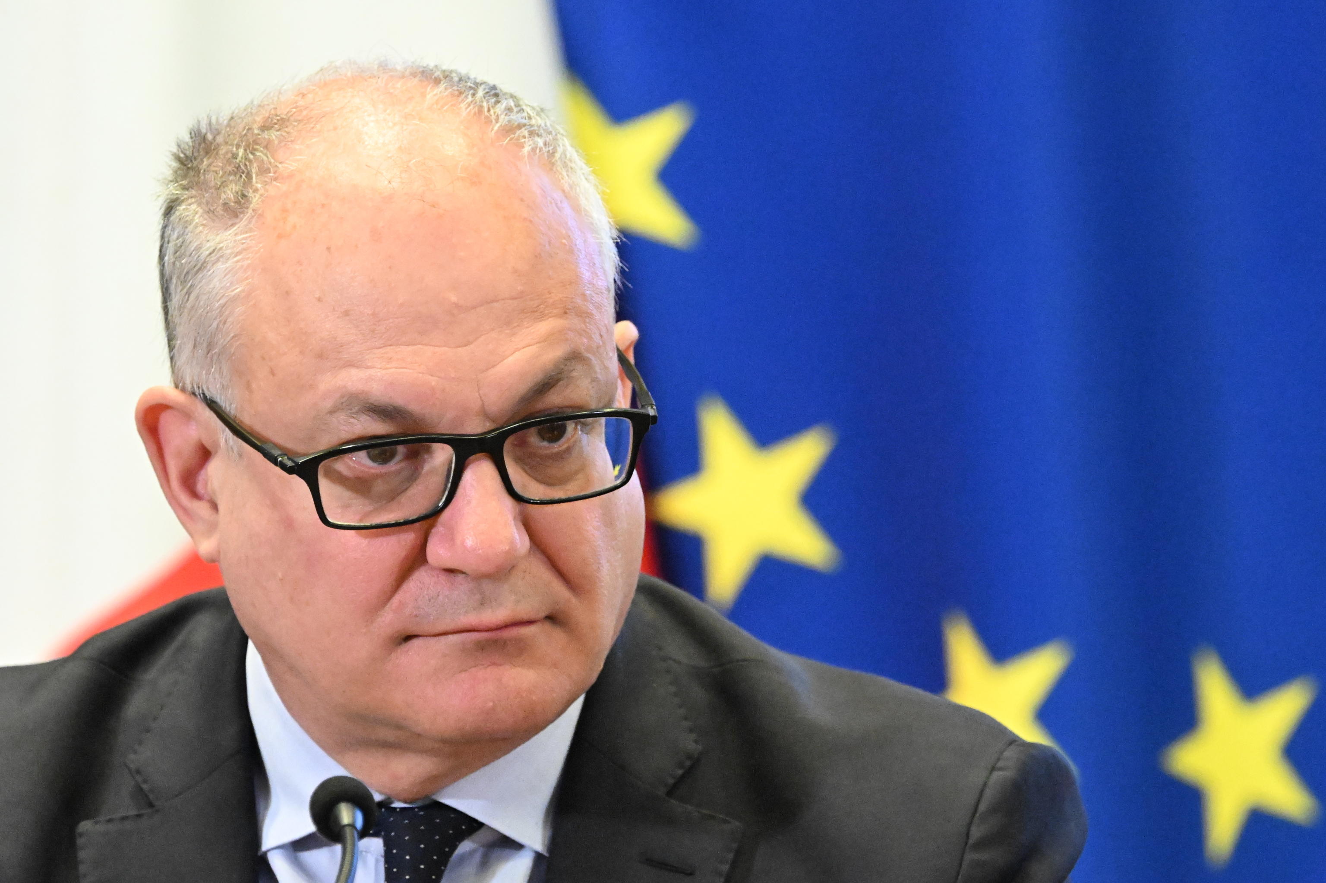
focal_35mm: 495
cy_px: 442
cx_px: 663
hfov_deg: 4.2
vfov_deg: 2.8
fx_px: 18226
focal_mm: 330
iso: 12800
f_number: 7.1
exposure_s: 1/200
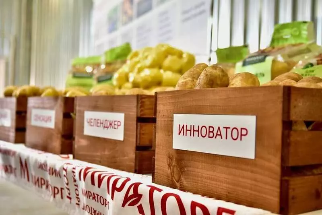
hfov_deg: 41.1
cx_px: 161
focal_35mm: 48
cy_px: 108
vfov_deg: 28.1
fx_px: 429
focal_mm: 48
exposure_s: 1/250
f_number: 5.6
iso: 4000
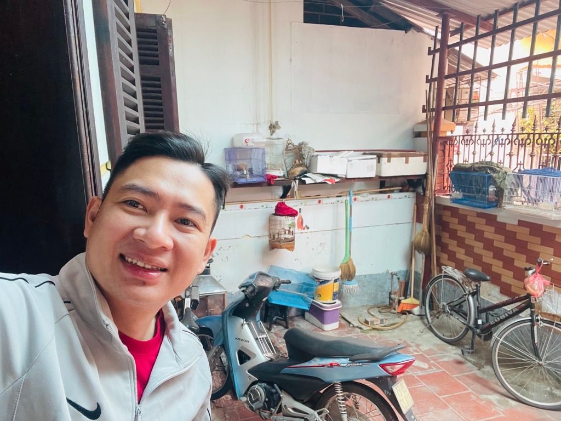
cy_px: 210
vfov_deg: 58.9
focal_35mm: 23
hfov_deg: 73.9
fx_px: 373
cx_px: 280
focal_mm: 2.71
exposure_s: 1/60
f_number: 2.2
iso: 200
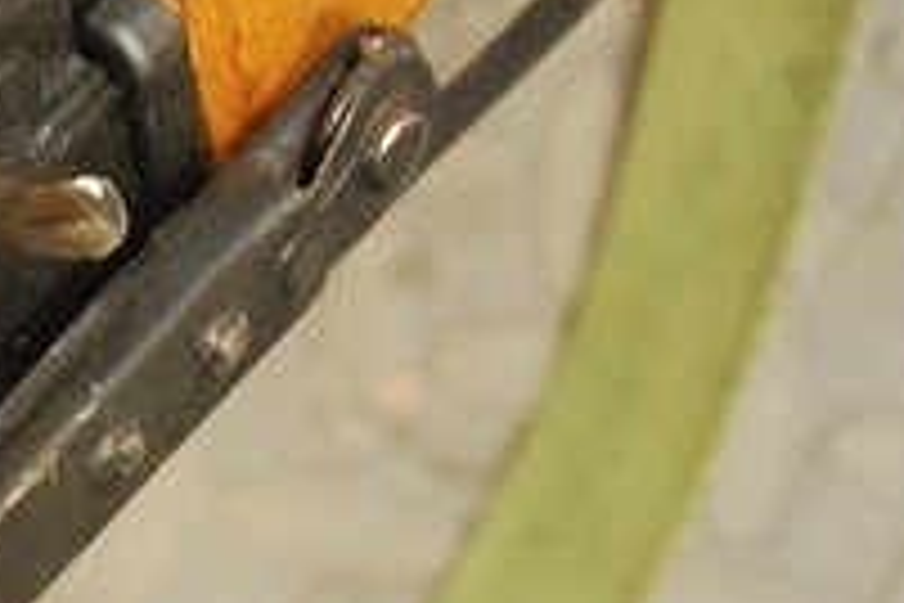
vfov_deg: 7.0
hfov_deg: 10.2
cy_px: 272
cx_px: -270
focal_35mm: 197
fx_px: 4947
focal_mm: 44
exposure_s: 1/15
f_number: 4.5
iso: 1600
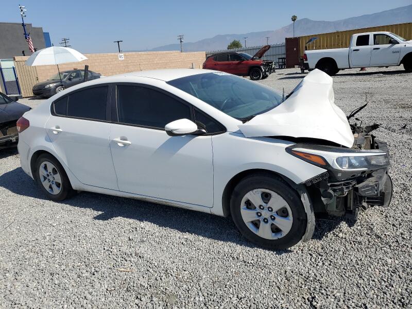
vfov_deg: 53.1
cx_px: 206
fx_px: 309
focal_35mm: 26
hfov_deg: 67.3
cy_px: 154
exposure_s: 1/5000
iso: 50
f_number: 1.5
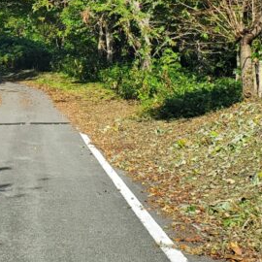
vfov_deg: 19.8
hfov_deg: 20.2
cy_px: -3
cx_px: 52
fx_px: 728
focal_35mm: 85
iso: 50
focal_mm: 4.3
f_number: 2.4
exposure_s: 1/613
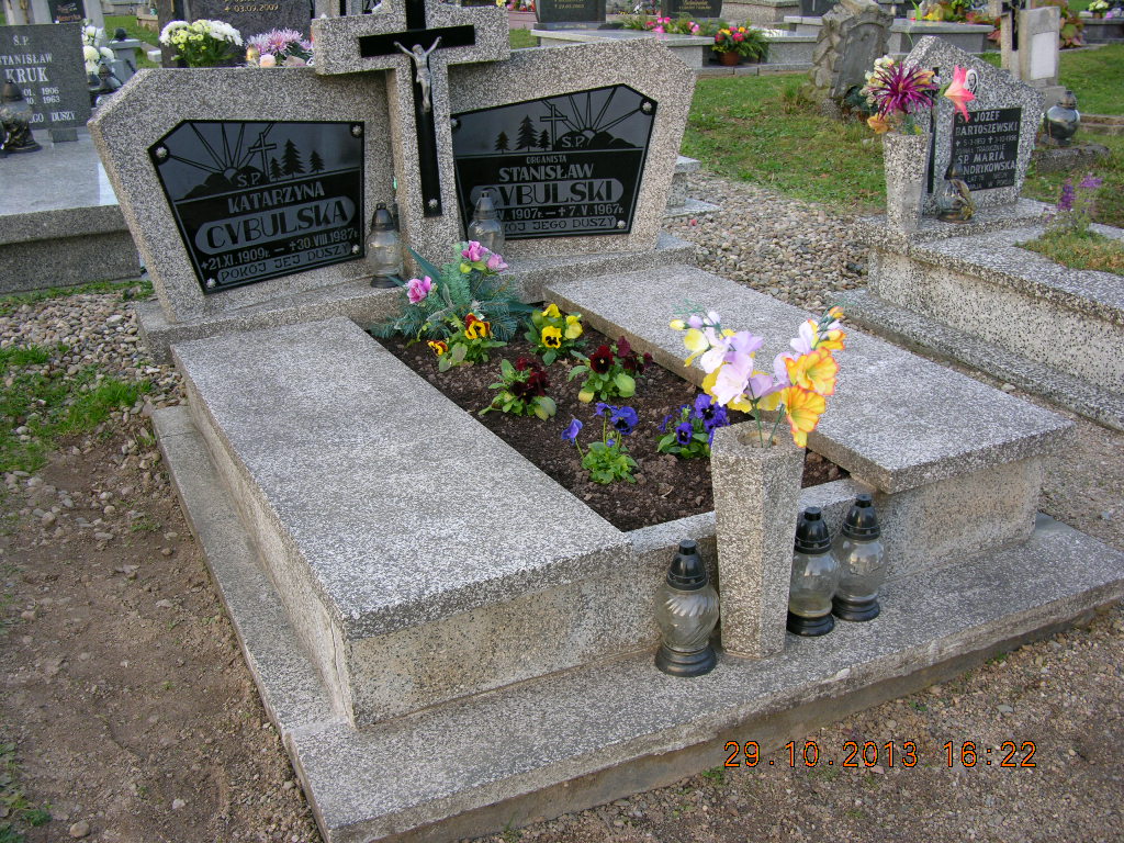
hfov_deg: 52.6
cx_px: 562
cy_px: 422
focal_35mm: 35
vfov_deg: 40.7
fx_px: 1136
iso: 52
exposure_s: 1/32
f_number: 2.8
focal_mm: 8.9
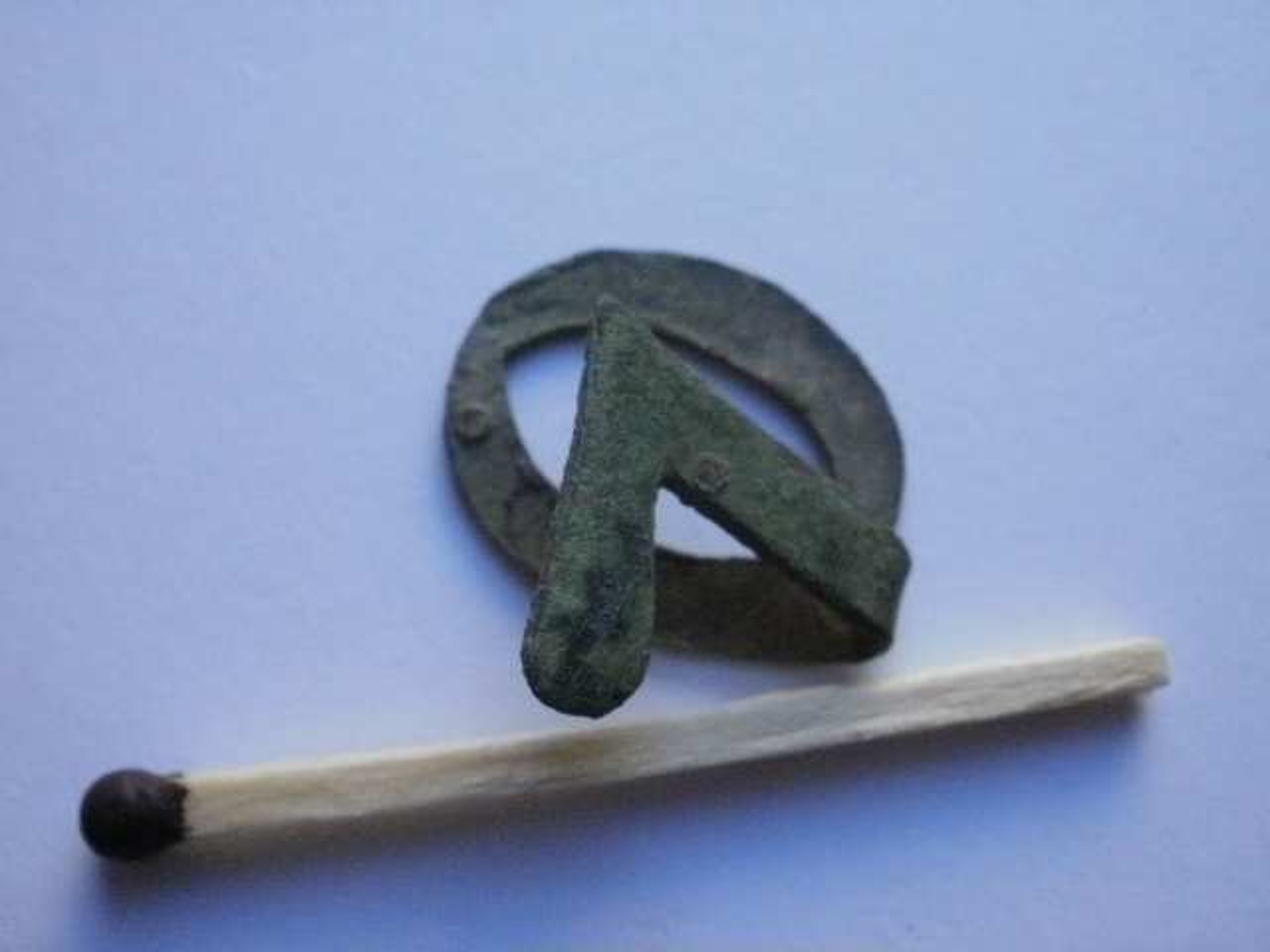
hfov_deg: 42.9
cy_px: 476
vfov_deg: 32.9
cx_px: 635
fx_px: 1614
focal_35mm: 44
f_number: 4
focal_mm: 7.7
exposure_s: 1/200
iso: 400
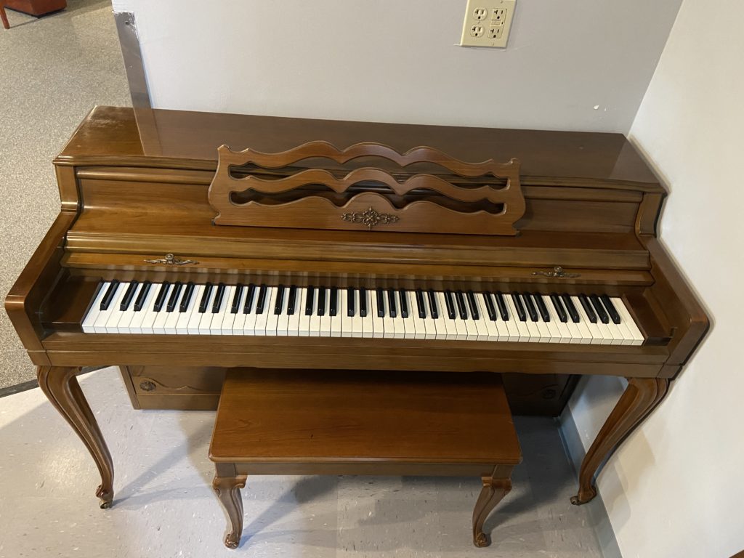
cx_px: 372
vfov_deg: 53.1
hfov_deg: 67.3
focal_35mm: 26
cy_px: 279
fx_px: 559
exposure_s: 1/30
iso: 500
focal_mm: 4.25
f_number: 1.8
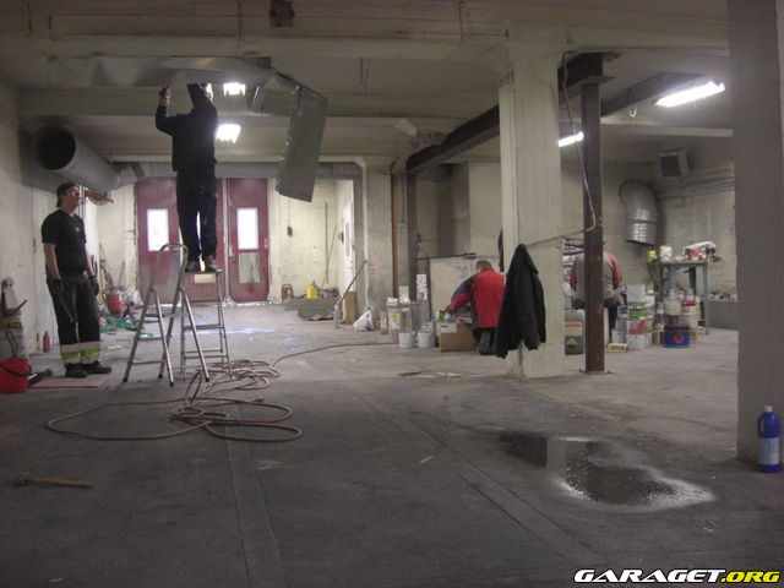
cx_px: 392
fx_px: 861
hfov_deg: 49.0
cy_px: 294
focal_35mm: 38
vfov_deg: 37.7
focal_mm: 7.9
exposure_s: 1/30
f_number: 2.8
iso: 800
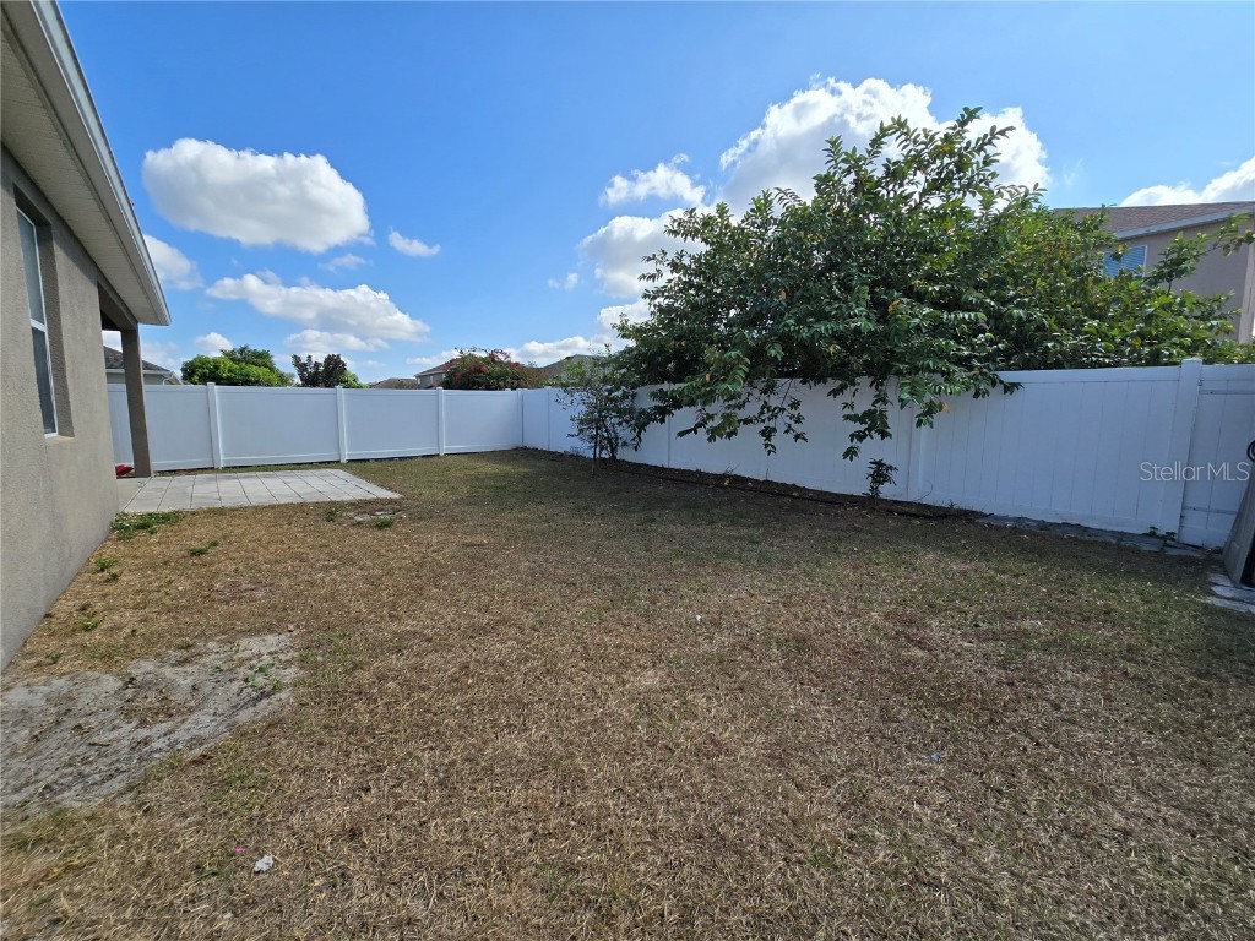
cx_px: 628
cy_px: 470
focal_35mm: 13
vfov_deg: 89.9
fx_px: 471
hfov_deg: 106.2
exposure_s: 1/2579
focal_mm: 2.2
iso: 50
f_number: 2.2
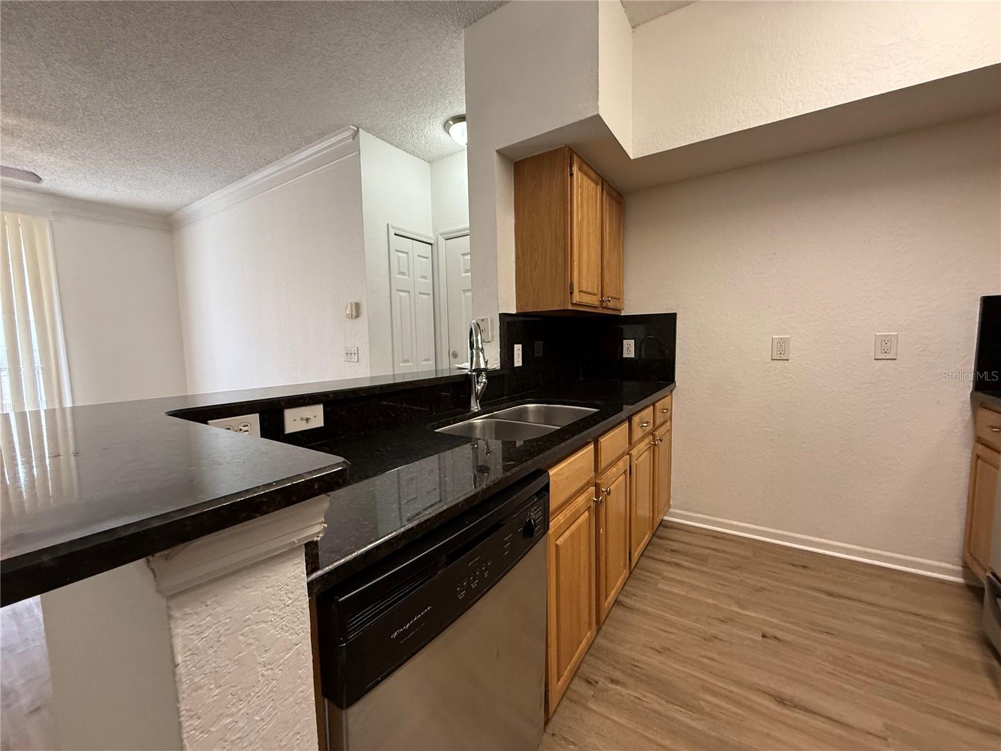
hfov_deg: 102.1
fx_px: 405
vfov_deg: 85.7
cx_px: 500
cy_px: 376
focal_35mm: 14
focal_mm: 2.22
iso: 320
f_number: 2.2
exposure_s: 1/120
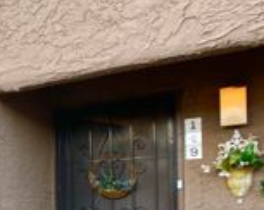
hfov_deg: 20.5
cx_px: -102
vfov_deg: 18.0
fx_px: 648
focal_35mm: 83
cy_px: 206
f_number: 1.8
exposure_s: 1/244
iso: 32
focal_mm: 4.25
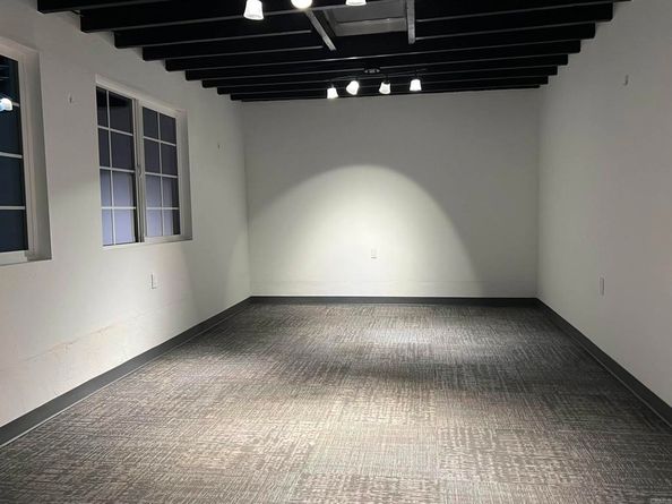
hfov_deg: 67.3
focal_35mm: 26
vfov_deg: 53.0
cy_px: 252
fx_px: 505
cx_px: 336
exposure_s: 1/60
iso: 250
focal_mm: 5.7
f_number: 1.5
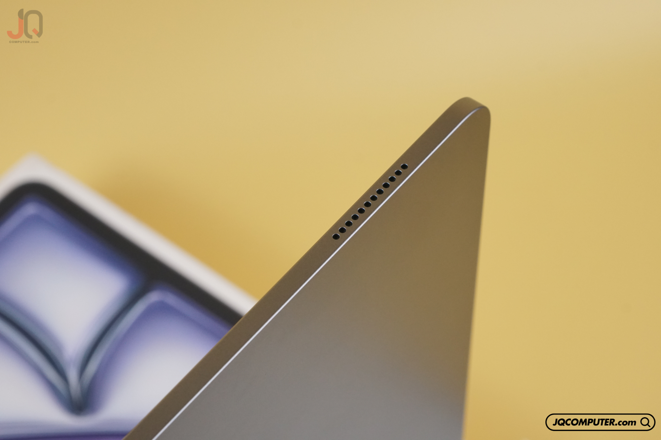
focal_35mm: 102
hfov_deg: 20.0
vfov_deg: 13.4
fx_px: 1873
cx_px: 330
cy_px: 220
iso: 2000
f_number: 8
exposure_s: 1/100
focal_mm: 68
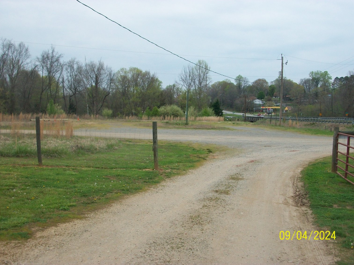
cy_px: 132
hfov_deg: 44.8
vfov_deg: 34.4
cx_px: 177
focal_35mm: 42
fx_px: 430
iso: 80
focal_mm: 7.1
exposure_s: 1/400
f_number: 3.2
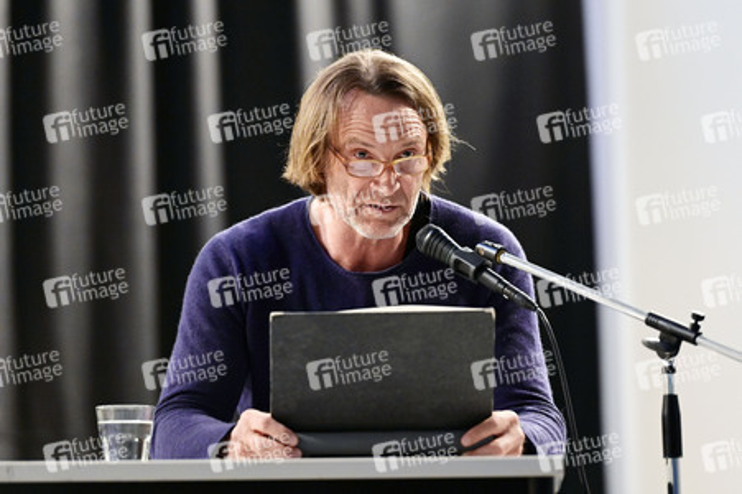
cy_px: 247
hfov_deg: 10.3
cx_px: 371
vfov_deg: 6.9
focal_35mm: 200
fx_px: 4119
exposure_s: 1/125
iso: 6400
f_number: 3.2
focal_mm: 200
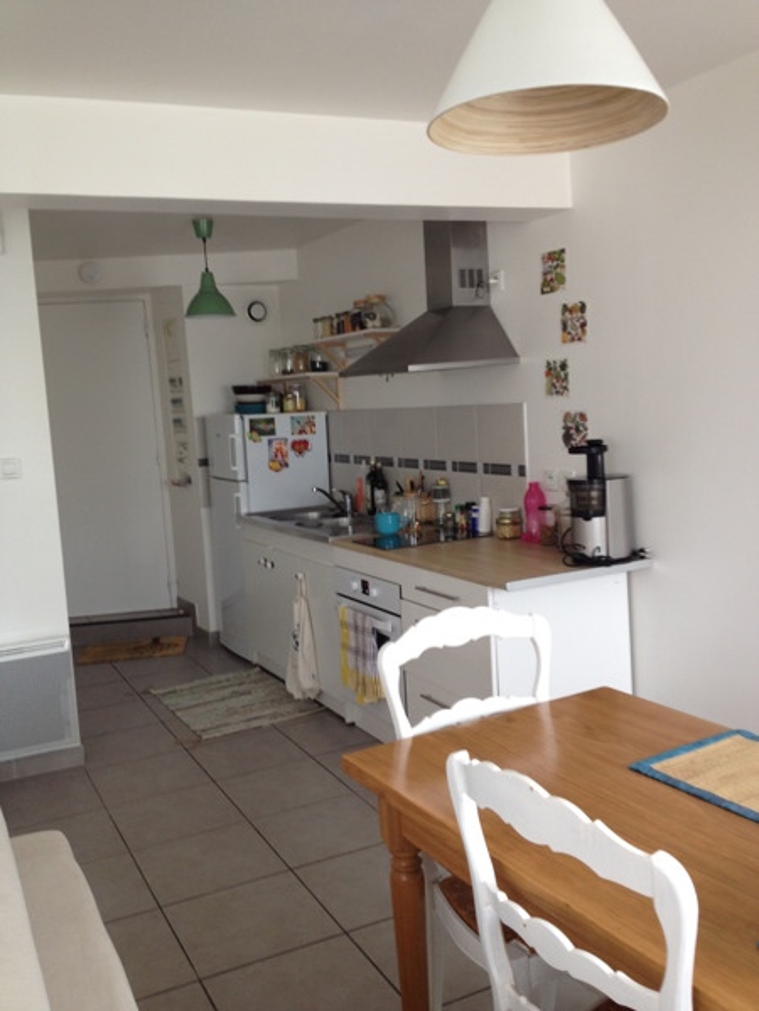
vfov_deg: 52.6
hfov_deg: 40.7
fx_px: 1023
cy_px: 506
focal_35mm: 35
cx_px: 380
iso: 50
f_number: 2.4
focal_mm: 4.28
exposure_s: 1/20
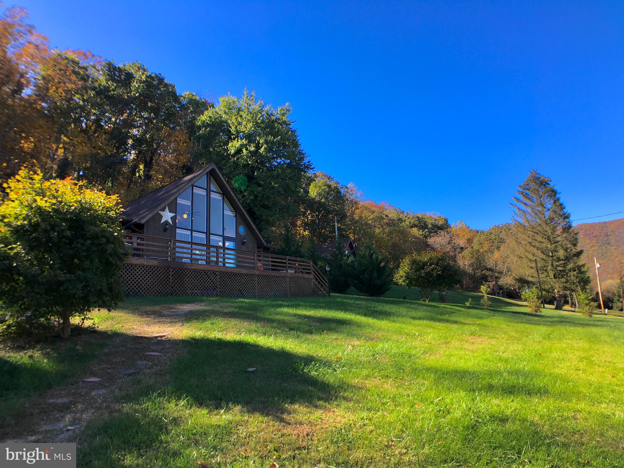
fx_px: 523
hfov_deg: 61.7
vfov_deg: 48.2
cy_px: 234
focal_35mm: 29
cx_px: 312
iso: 25
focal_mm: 4.15
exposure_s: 1/490
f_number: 2.2
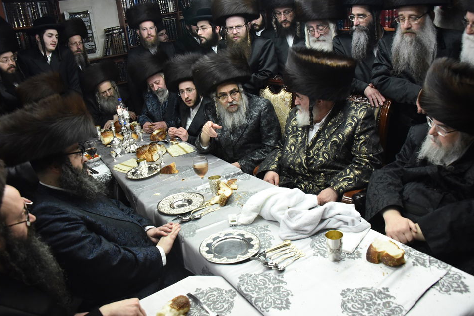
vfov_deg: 43.6
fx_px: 395
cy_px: 148
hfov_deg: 61.9
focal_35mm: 30
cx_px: 224
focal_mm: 28
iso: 4000
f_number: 6.3
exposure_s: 1/160
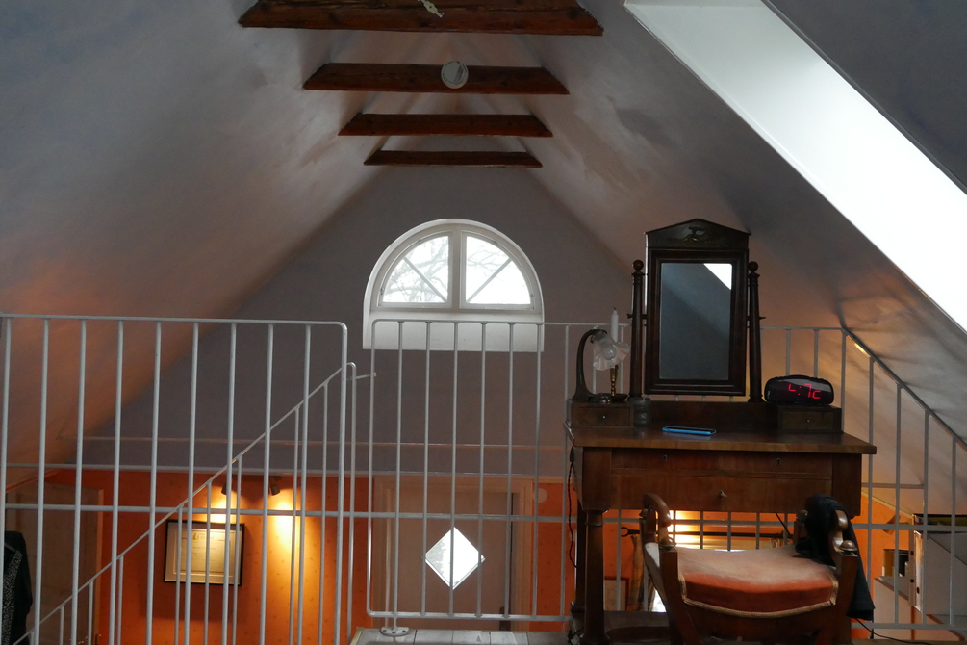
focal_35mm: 36
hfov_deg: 53.1
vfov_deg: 36.9
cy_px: 308
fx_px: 967
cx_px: 480
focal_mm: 17
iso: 3200
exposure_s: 1/125
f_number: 4.2
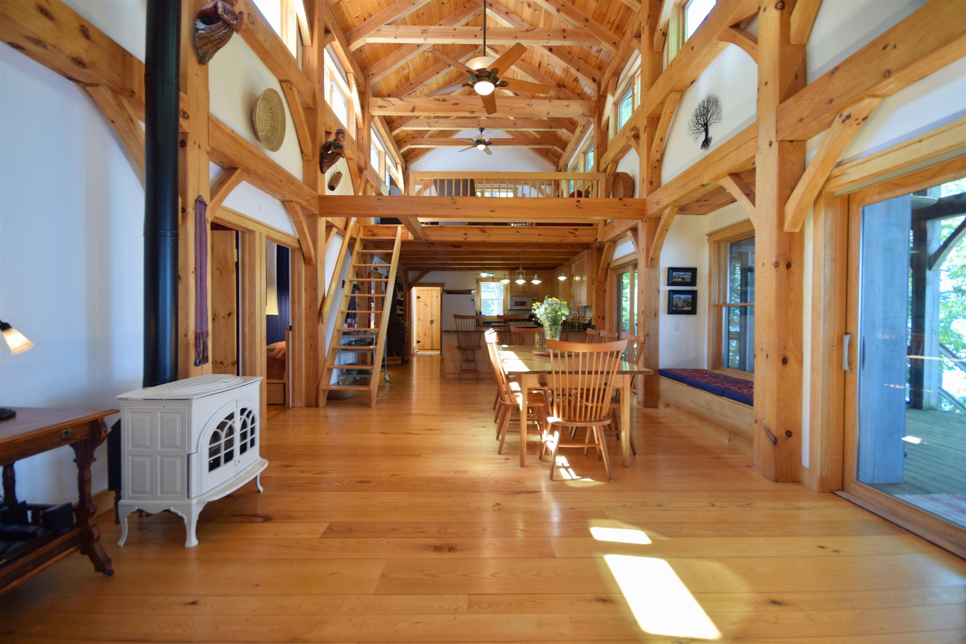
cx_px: 483
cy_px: 322
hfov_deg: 100.4
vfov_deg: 77.3
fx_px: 402
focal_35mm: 15
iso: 200
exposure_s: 1/10
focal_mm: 10
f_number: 6.3
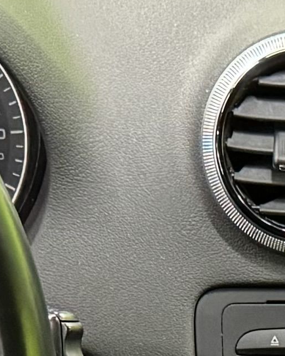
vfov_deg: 8.3
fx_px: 2204
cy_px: 917
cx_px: 422
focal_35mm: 209
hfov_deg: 7.3
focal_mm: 6.76
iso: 800
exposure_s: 1/39
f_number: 1.78
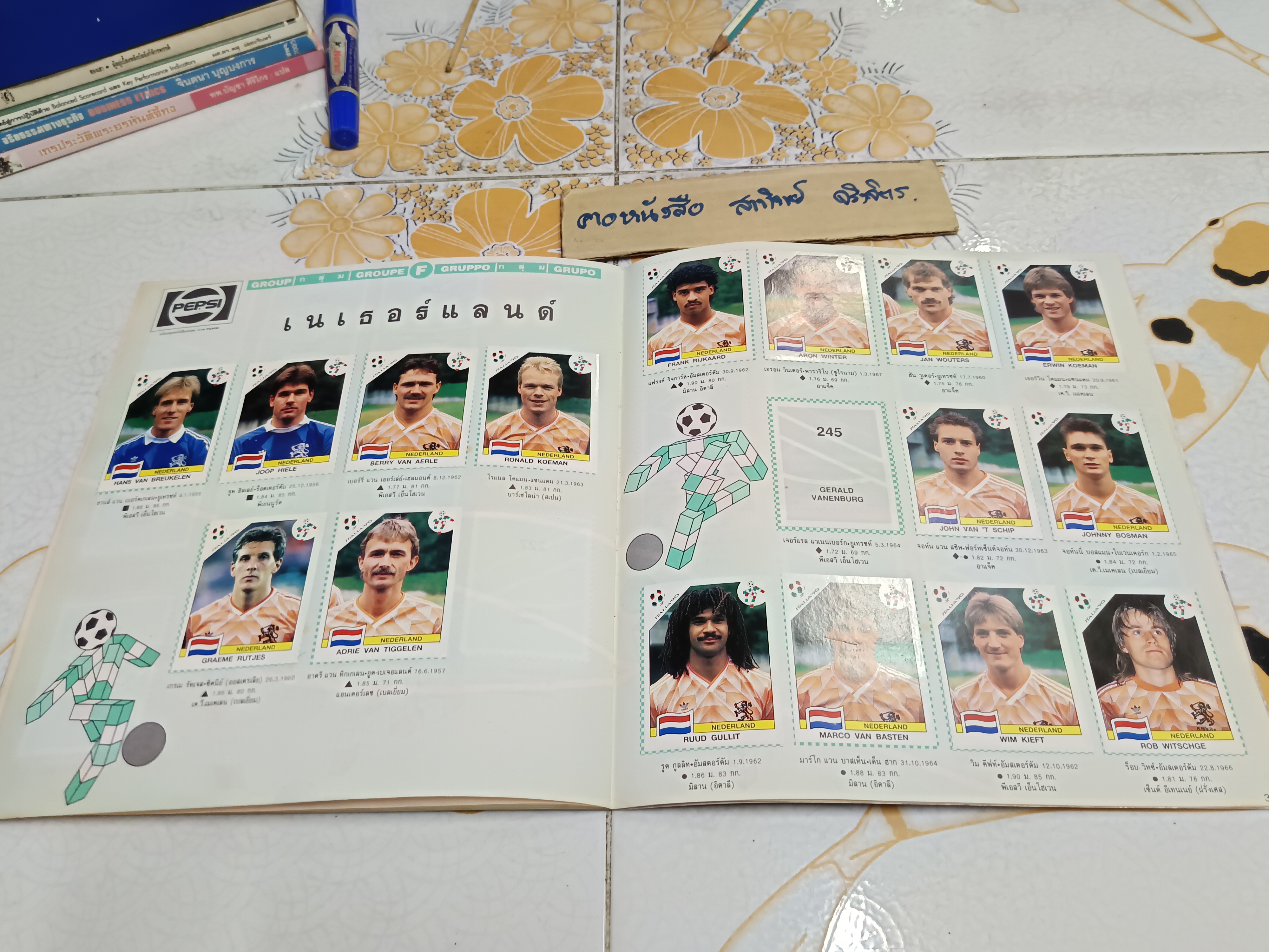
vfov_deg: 56.8
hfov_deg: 71.6
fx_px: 880
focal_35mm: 24
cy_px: 476
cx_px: 634
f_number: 1.7
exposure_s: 1/50
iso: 1043
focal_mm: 5.31
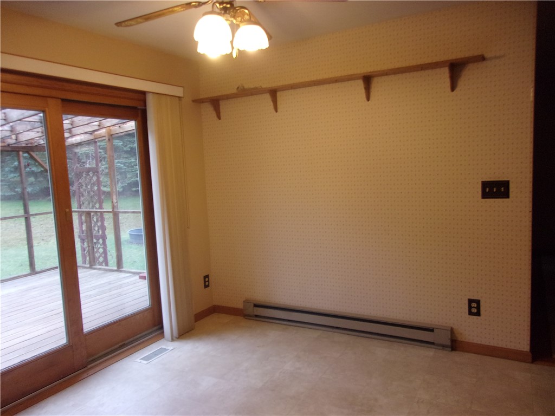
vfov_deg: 51.4
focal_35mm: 27
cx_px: 278
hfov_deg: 65.3
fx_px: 433
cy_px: 208
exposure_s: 1/34
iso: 198
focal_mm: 4.9
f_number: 3
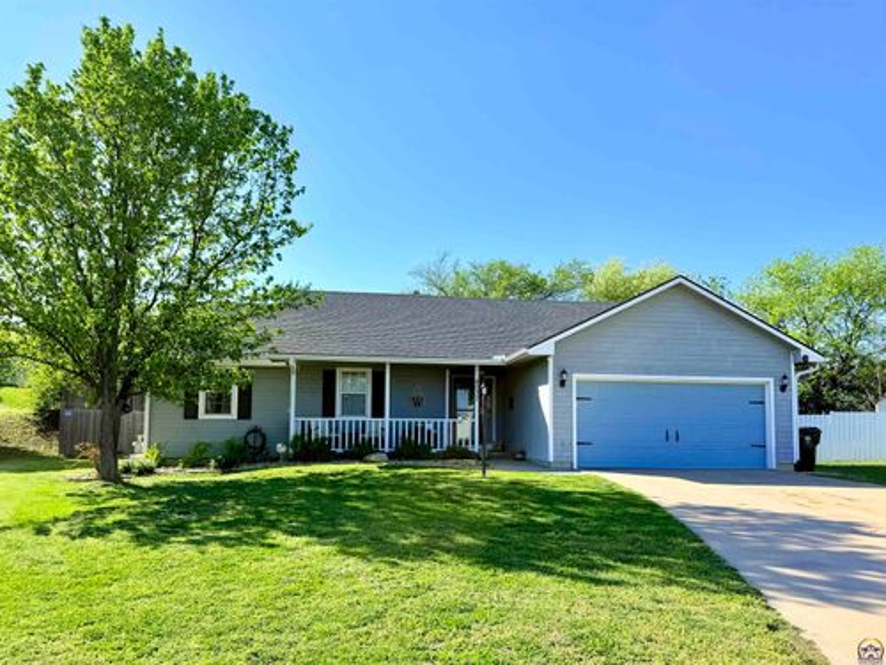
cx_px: 443
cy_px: 332
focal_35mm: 24
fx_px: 614
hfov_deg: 71.6
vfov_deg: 56.8
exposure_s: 1/3759
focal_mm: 6.76
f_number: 1.78
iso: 80
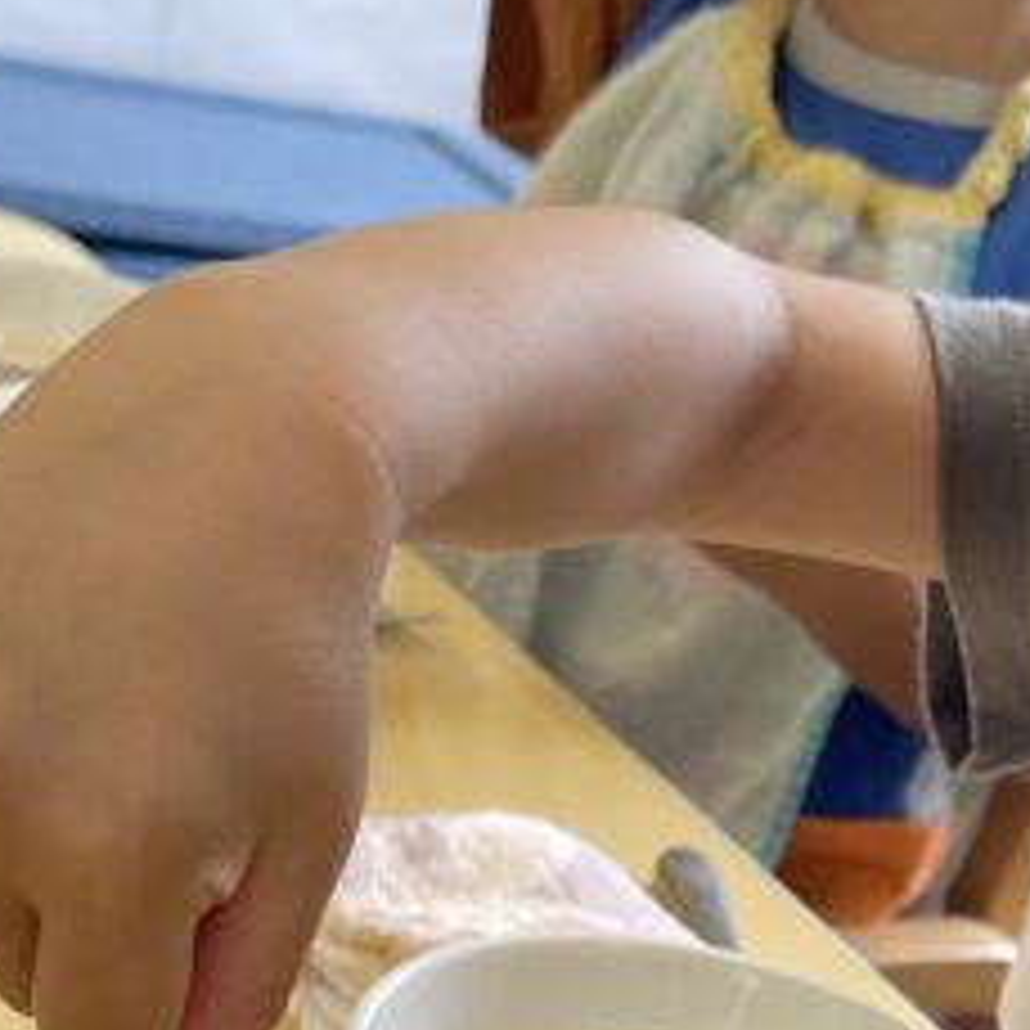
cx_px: 940
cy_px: 972
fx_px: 2491
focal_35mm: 74
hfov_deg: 22.7
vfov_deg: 22.7
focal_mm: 5.1
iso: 125
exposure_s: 1/121
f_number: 1.6
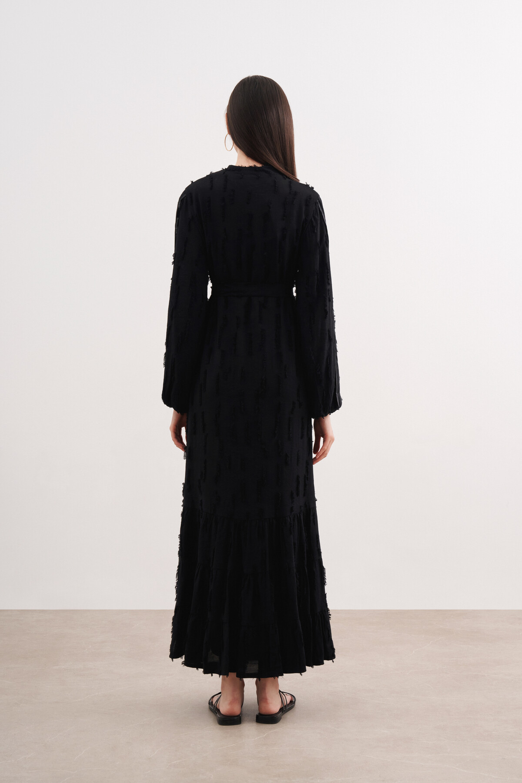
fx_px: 1174
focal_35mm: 54
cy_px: 392
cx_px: 261
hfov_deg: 25.1
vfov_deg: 36.9
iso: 400
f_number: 11
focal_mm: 54
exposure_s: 1/160
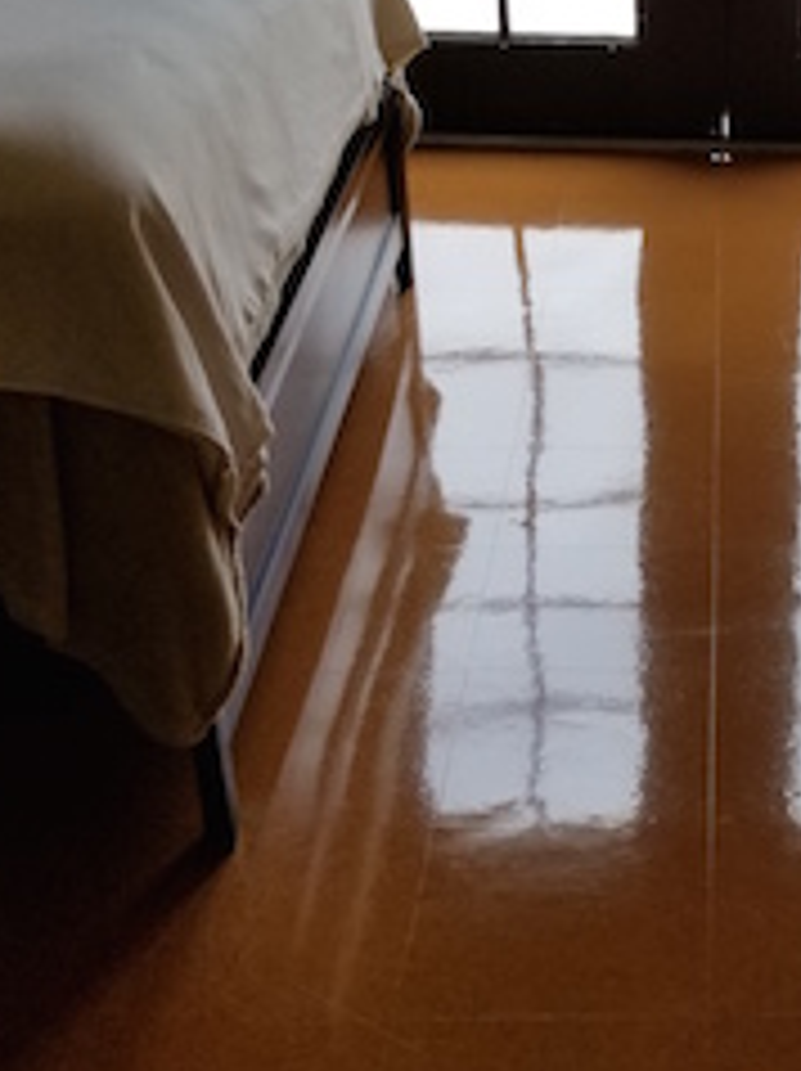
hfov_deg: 22.5
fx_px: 1947
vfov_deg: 30.7
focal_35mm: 63
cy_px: 508
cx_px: 760
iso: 50
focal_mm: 4.25
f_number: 1.7
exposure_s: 1/322
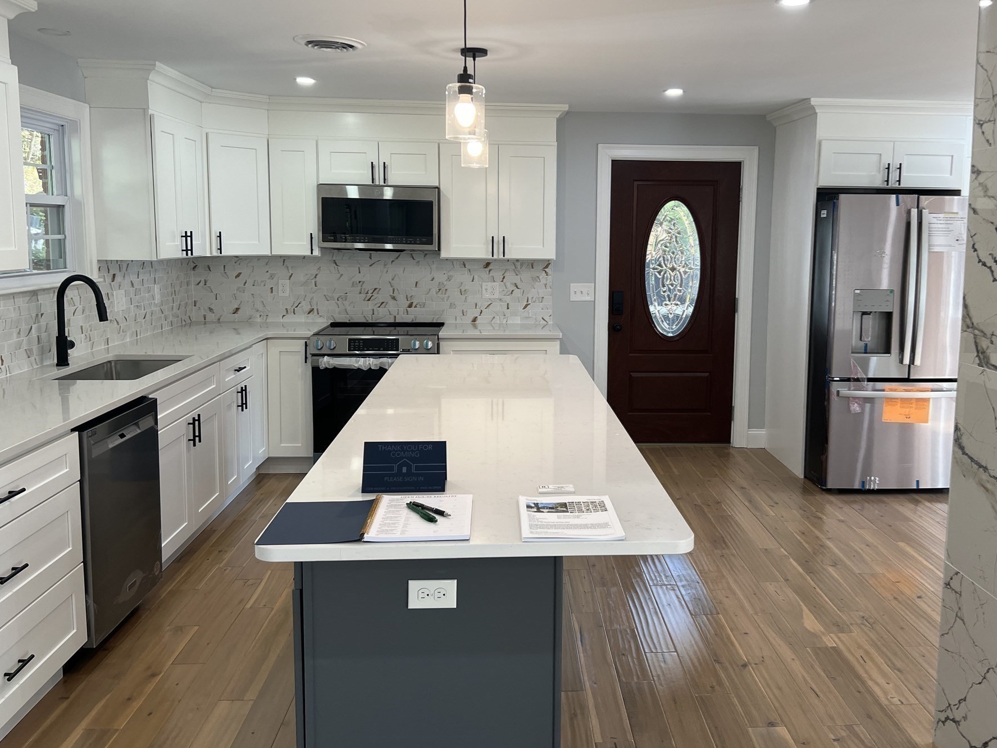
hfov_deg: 59.8
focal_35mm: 30
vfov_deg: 46.7
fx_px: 864
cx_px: 553
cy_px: 324
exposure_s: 1/120
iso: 80
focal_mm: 5.7
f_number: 1.5
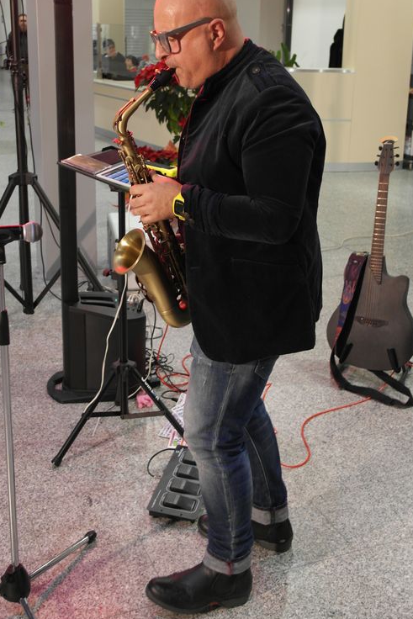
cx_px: 206
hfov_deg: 30.5
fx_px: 757
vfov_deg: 44.3
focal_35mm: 44
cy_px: 254
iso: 800
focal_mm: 24
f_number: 4
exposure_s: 1/25
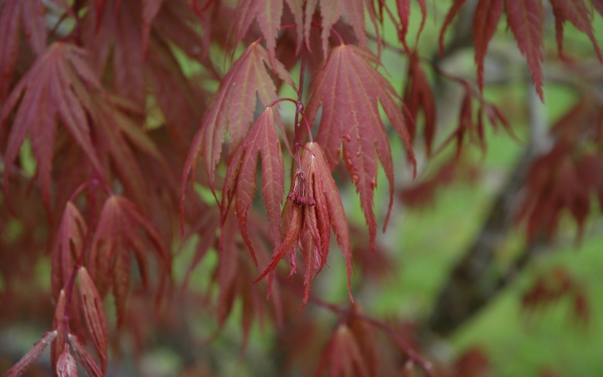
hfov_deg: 19.3
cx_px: 301
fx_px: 1775
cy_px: 189
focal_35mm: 108
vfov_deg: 12.1
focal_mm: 70
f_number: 5.6
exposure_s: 1/125
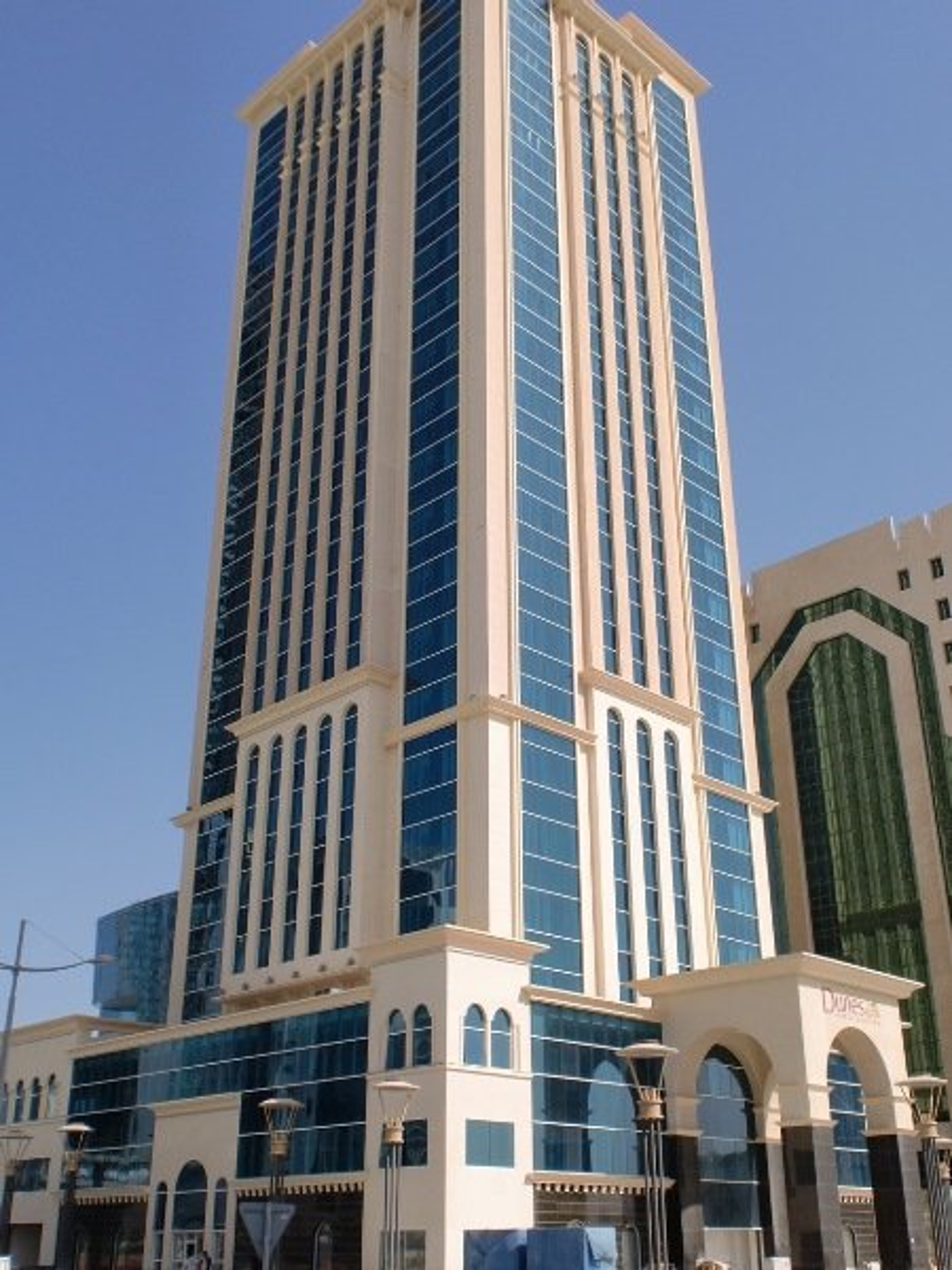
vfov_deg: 52.6
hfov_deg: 40.7
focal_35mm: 35
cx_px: 476
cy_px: 635
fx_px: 1283
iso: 64
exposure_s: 1/400
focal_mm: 6.3
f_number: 5.6
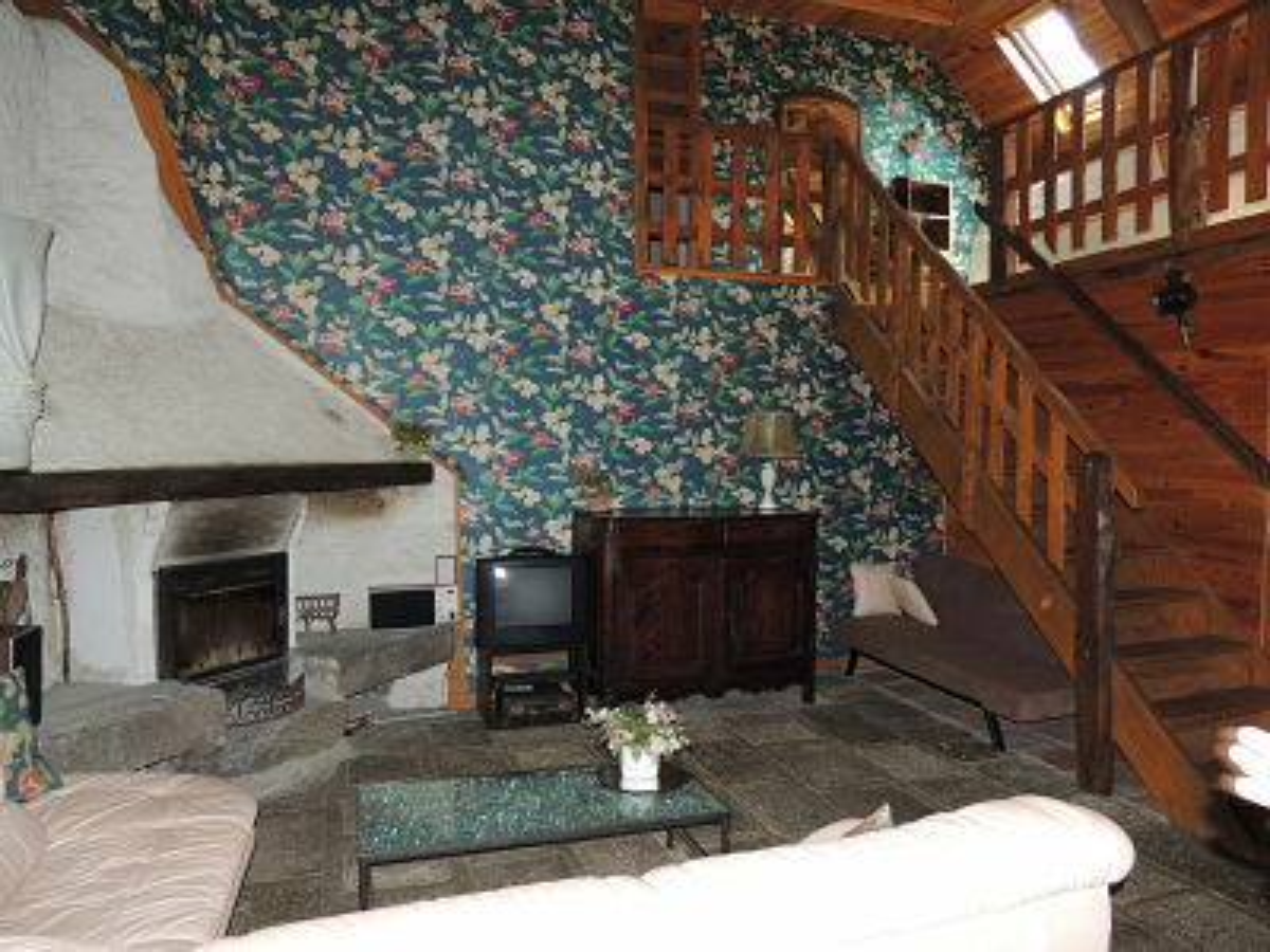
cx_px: 635
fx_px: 881
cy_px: 476
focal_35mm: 24
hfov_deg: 71.6
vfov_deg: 56.8
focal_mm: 4.3
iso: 220
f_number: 3
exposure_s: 1/30
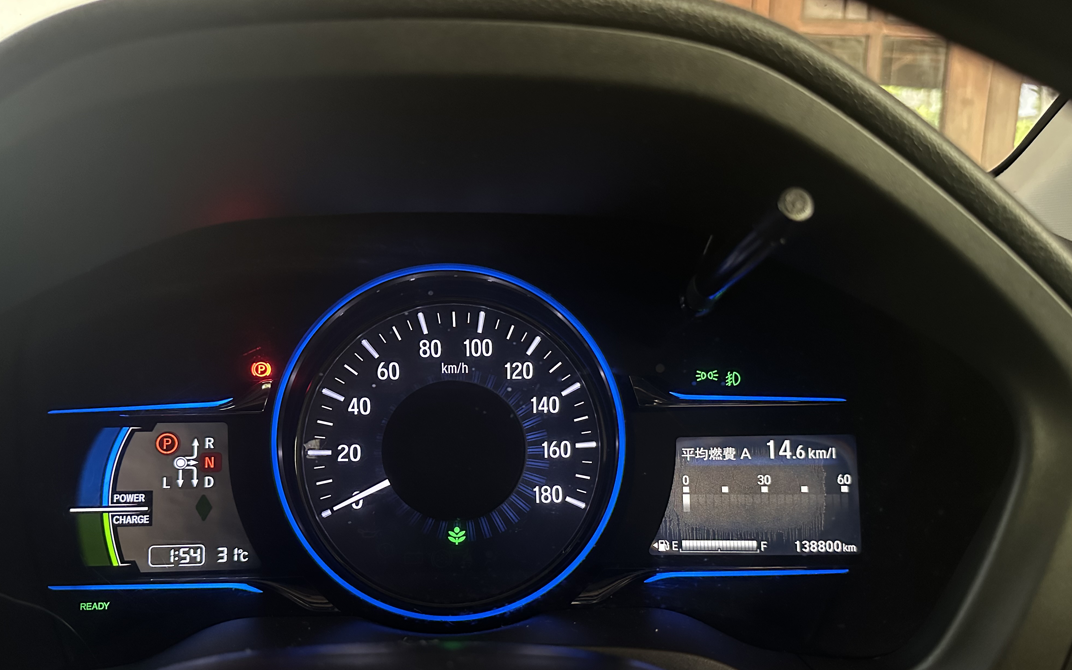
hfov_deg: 70.4
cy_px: 404
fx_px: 760
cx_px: 532
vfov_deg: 47.3
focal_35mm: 26
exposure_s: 1/25
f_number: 1.78
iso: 1250
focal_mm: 6.86
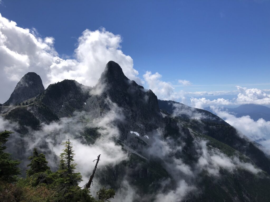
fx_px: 218
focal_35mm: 28
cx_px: 135
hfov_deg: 63.4
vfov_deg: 49.7
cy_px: 101
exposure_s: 1/4000
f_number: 1.8
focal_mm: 3.99
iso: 25
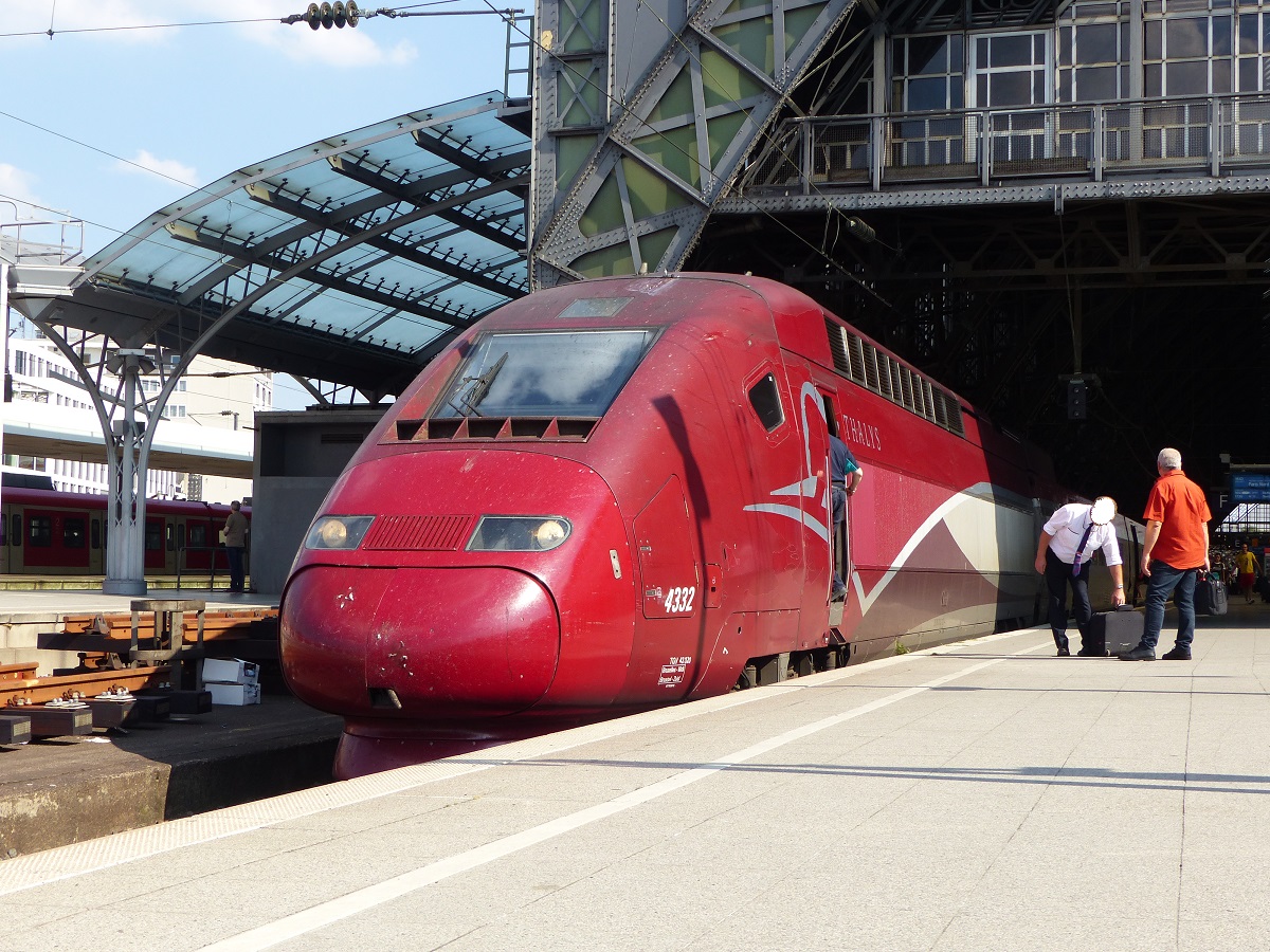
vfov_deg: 29.1
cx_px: 635
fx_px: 1834
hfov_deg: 38.2
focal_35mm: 50
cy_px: 476
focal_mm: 9.1
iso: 100
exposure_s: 1/500
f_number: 4
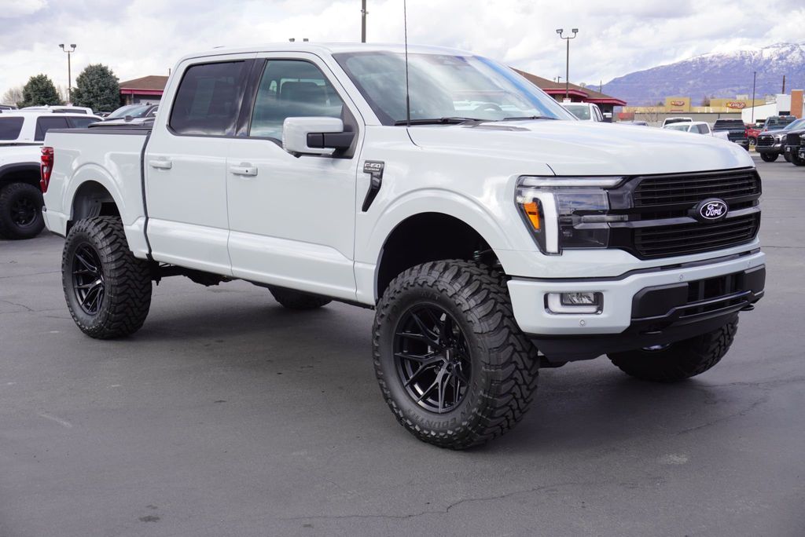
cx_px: 402
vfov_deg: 30.9
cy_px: 268
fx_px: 973
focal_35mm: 44
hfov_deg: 44.9
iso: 100
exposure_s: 1/100
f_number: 8
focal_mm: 29
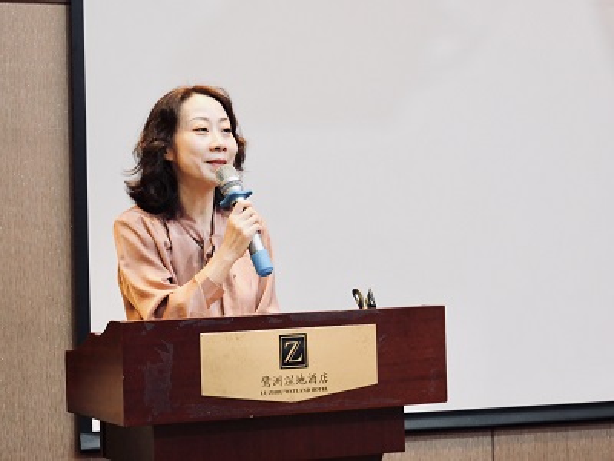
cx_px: 307
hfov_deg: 18.5
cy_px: 230
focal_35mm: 106
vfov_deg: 14.0
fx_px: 1880
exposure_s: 1/13
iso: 3200
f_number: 5.6
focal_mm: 53
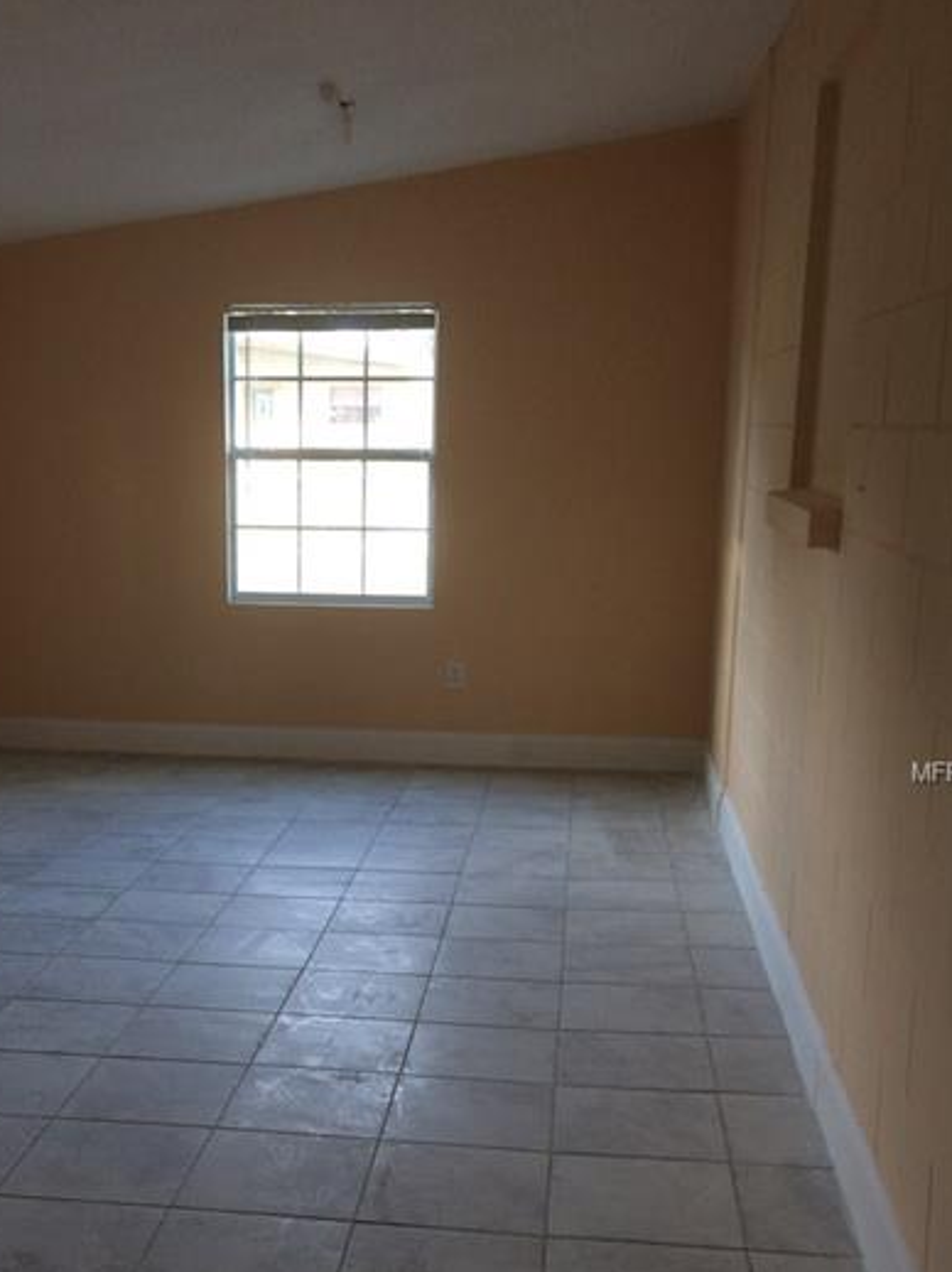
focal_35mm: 43
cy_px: 774
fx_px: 1578
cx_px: 317
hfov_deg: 33.3
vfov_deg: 43.6
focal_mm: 4.15
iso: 50
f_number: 2.2
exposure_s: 1/30
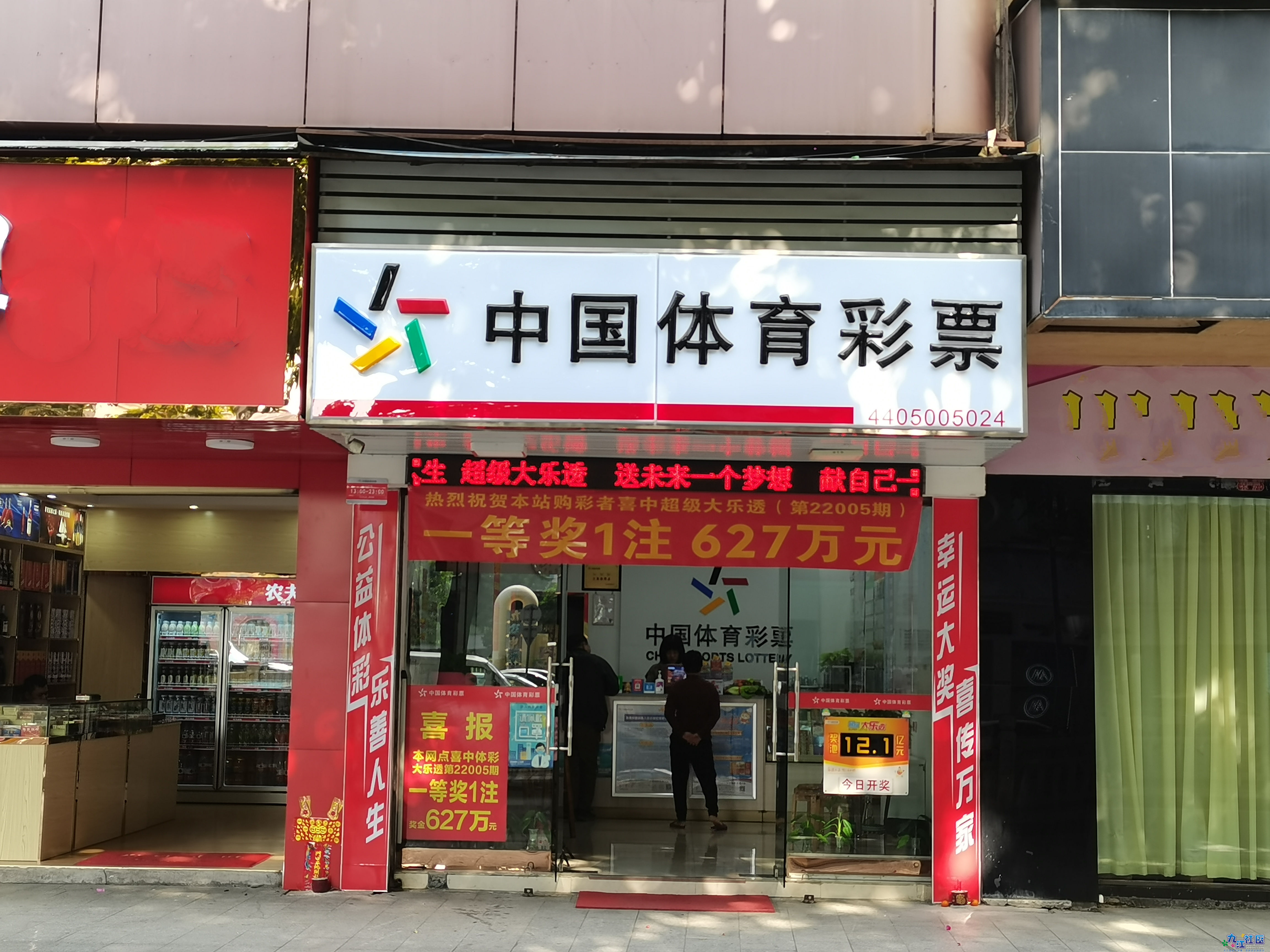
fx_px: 1761
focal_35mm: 48
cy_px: 476
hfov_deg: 39.7
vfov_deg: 30.3
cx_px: 635
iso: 64
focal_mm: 5.58
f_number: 1.8
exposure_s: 1/100
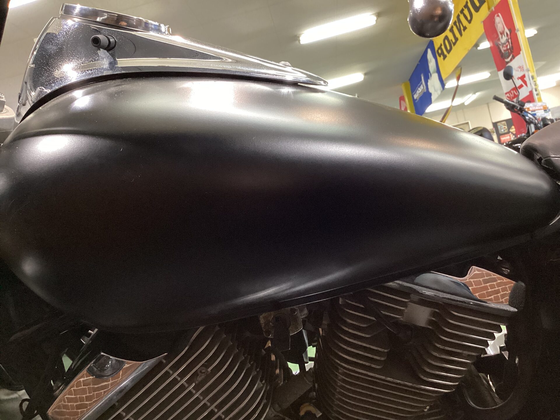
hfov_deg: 58.4
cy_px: 210
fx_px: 502
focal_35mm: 31
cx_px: 280
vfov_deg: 45.4
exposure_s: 1/60
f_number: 2.4
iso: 200
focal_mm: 3.3
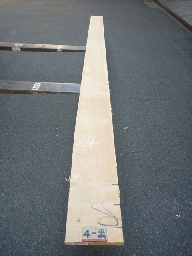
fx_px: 207
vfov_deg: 63.4
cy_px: 128
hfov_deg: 49.7
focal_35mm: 28
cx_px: 96
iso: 400
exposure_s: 1/200
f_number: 3.3
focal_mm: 4.9
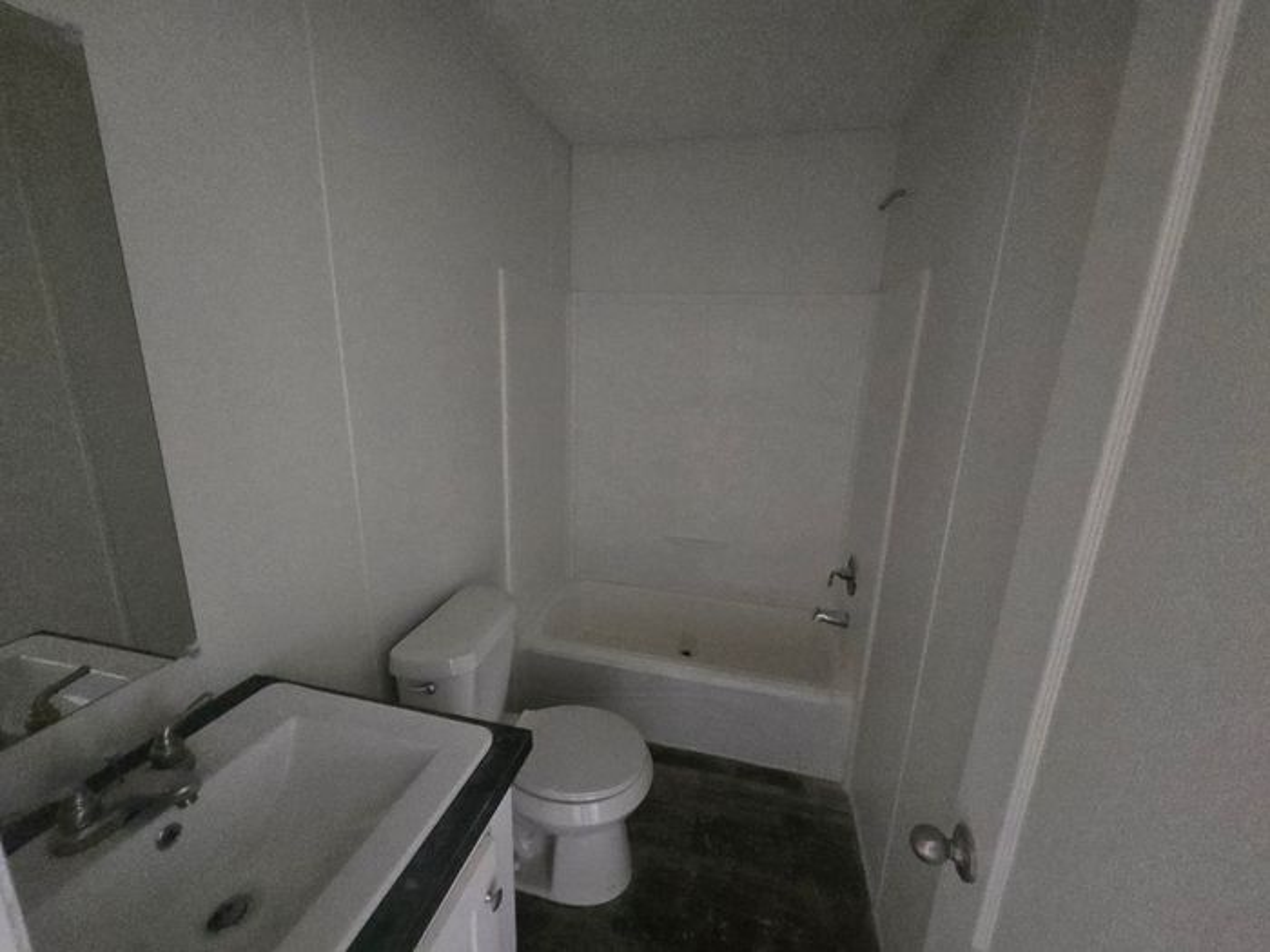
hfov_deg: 106.2
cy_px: 476
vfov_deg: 89.9
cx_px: 635
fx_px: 477
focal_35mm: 13
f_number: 2.2
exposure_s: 1/24
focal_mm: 2.2
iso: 1250
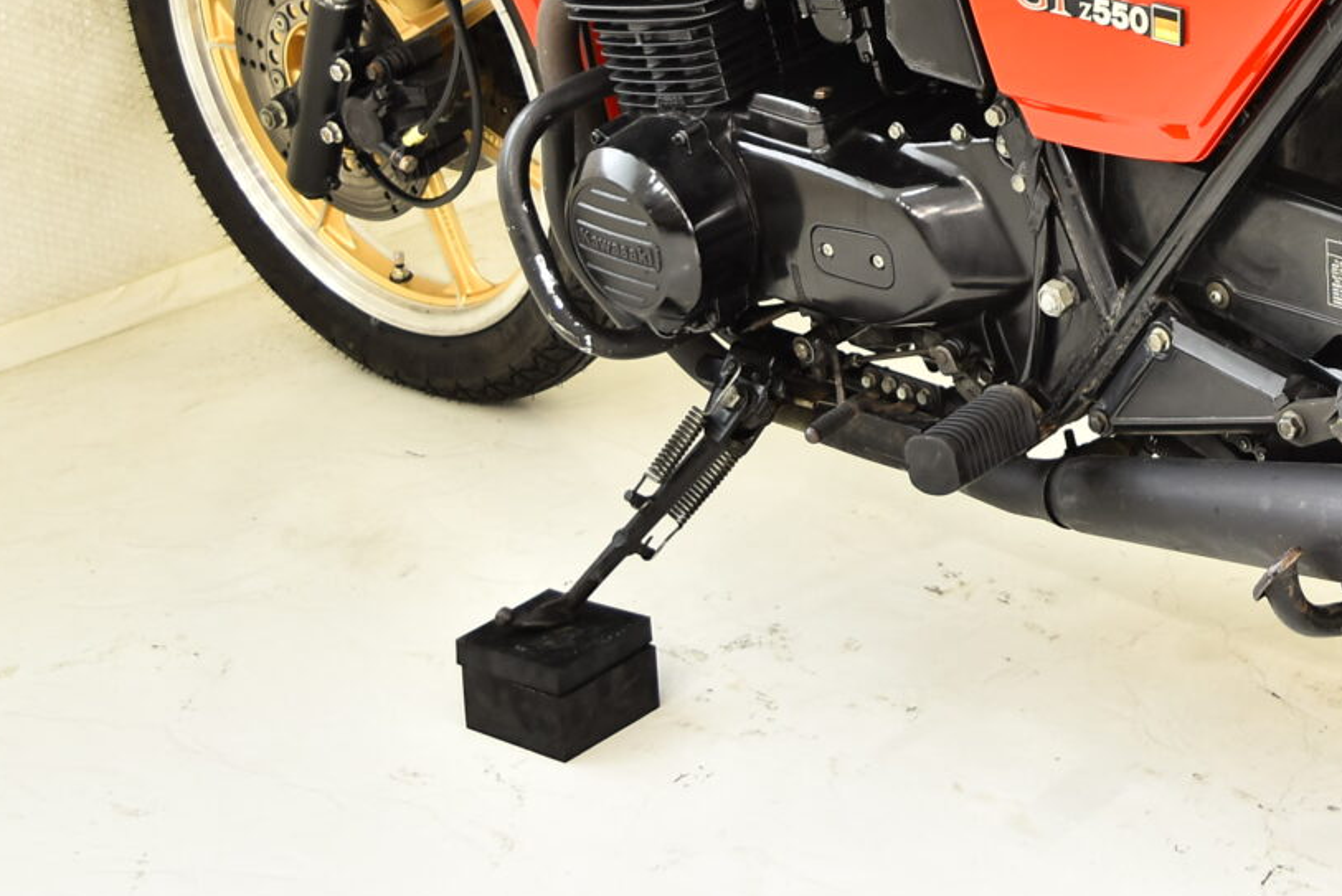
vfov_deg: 15.6
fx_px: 3170
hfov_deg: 23.2
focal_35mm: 85
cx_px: 1248
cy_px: -111
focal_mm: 24
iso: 100
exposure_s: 1/20
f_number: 4
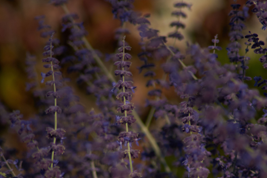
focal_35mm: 1061
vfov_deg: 1.3
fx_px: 7868
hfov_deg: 1.9
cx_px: 119
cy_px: 93
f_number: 11
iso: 400
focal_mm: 600
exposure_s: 1/1000
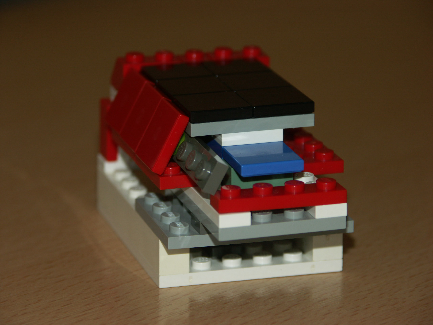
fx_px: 2227
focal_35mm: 178
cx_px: 216
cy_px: 162
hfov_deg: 11.1
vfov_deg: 8.3
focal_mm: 45.53
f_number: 3.5
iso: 100
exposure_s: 1/160
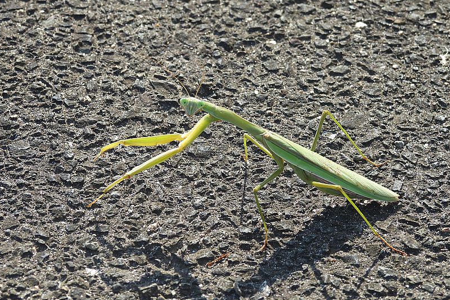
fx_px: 2225
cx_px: 225
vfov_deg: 7.7
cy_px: 160
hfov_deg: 11.5
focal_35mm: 178
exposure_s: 1/125
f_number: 4.5
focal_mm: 30.3
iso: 100
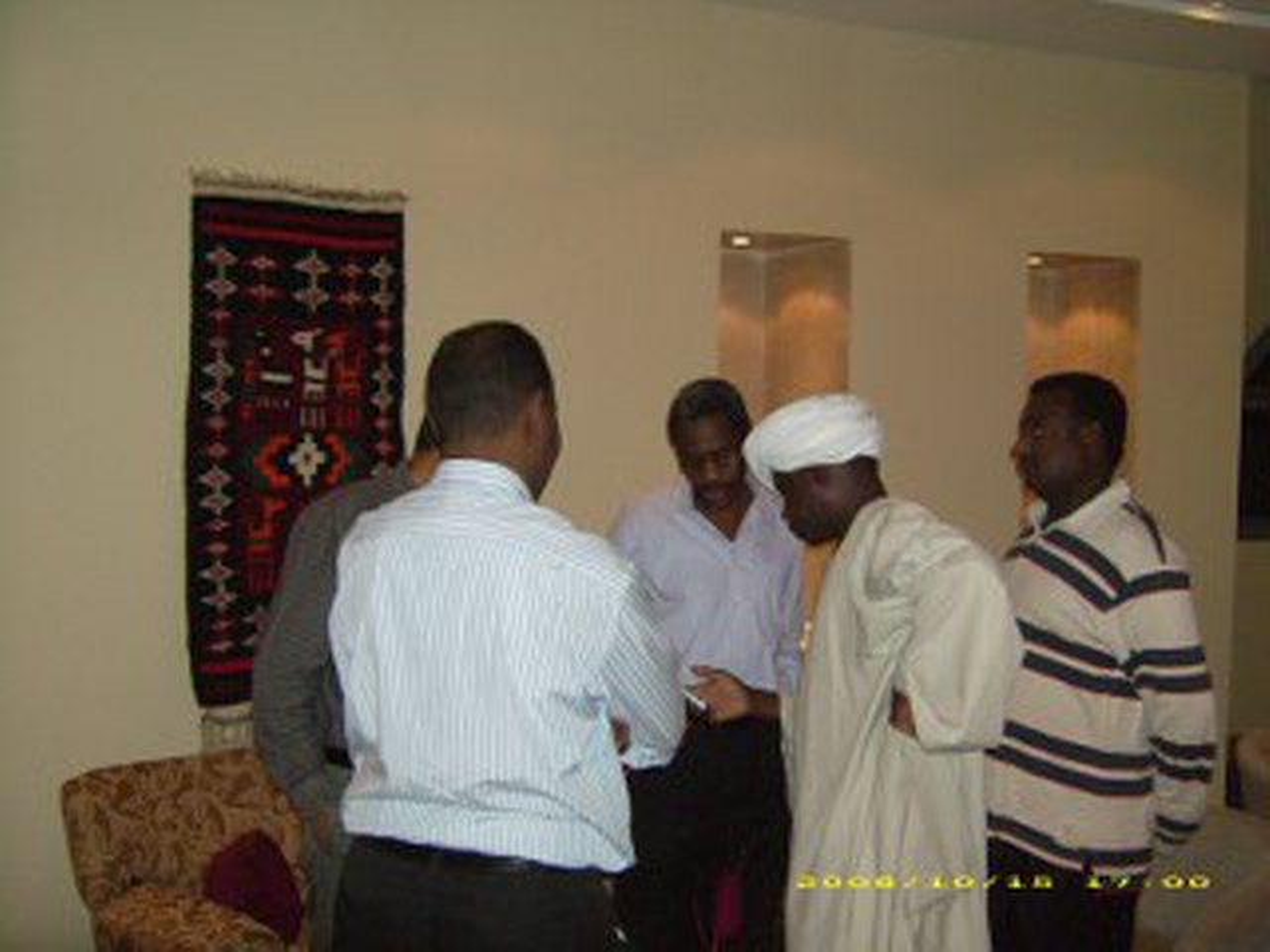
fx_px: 1468
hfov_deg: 46.8
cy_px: 476
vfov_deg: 36.0
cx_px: 635
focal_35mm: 40
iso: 200
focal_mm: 8.25
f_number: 2.8
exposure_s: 1/42
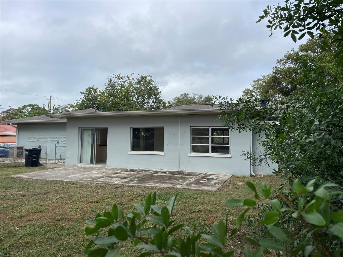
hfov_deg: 67.3
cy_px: 128
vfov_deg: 53.1
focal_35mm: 26
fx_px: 258
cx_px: 172
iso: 32
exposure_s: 1/2618
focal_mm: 4.2
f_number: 1.6
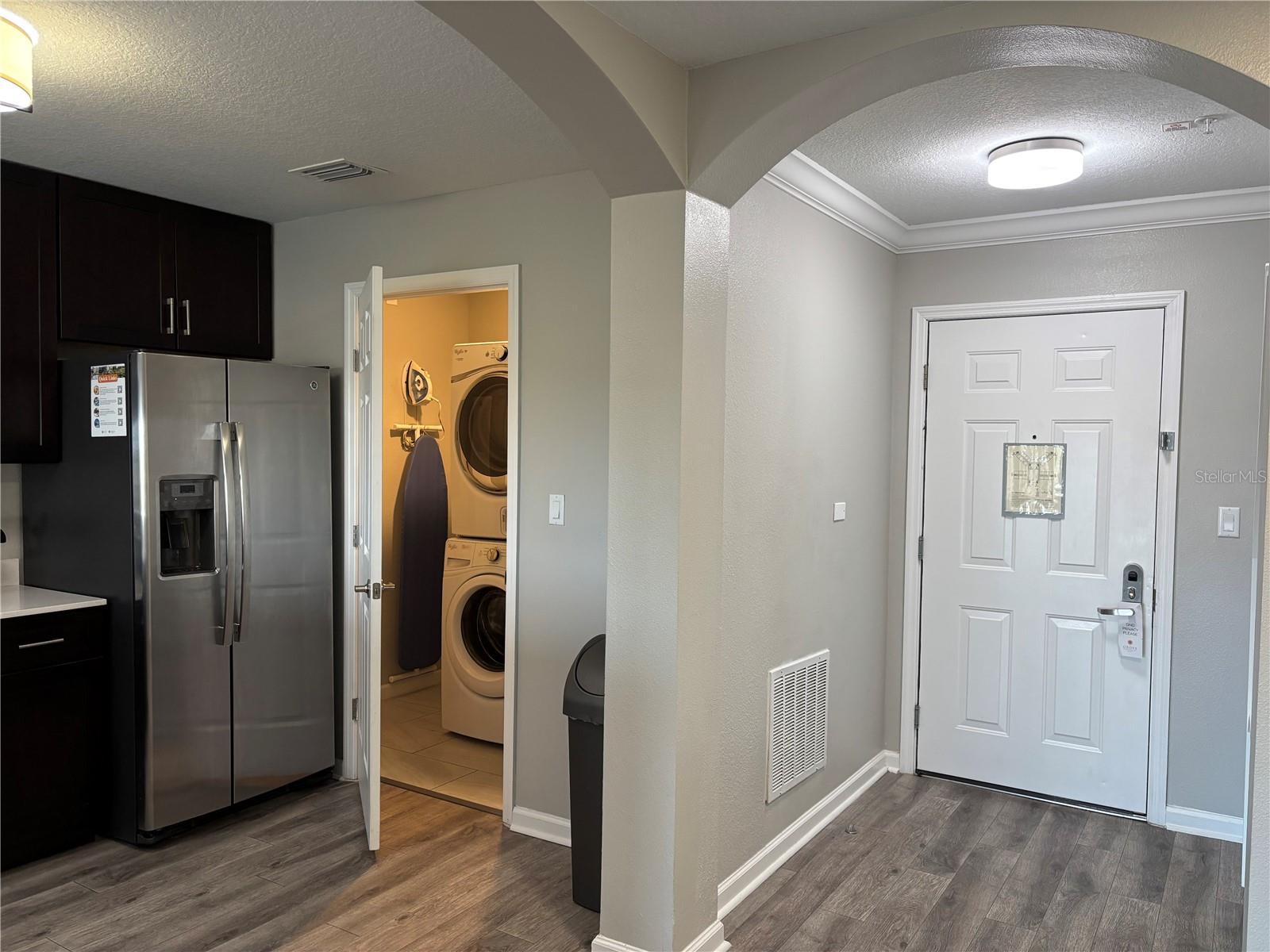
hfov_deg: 67.3
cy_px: 476
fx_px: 954
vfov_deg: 53.1
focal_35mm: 26
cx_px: 635
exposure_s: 1/60
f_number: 1.6
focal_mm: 5.96
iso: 125
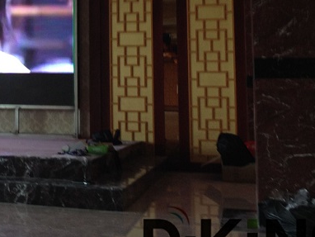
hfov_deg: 20.7
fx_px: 820
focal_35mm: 90
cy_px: 7
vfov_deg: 16.1
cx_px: -34
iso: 50
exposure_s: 1/30
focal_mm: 4.28
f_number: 2.4
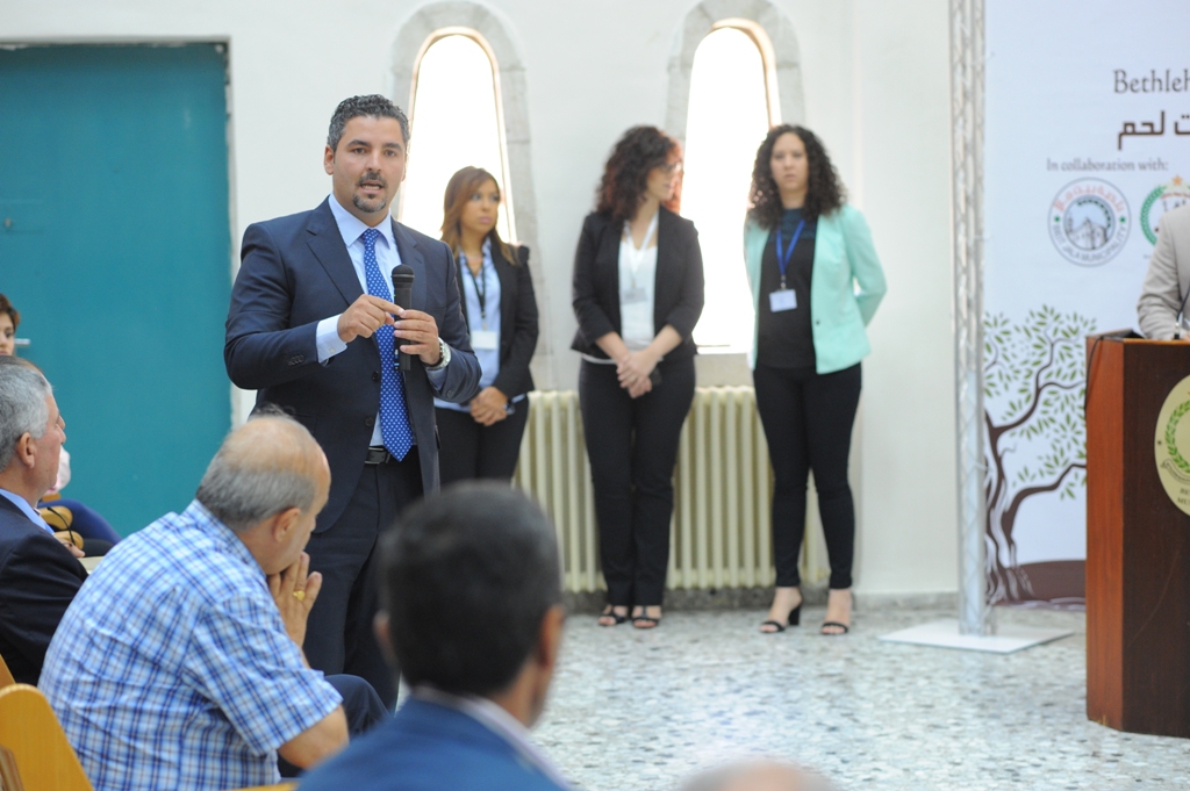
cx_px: 595
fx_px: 2807
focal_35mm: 85
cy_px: 396
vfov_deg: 16.0
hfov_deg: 23.9
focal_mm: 85
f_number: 3.2
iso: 1600
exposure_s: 1/125
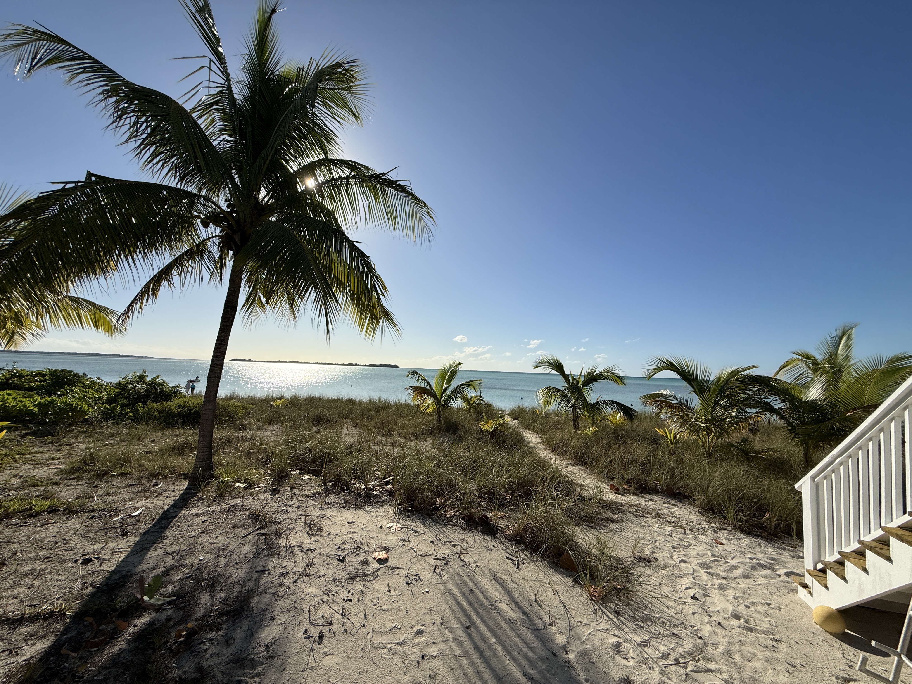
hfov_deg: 102.1
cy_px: 342
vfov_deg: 85.7
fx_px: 369
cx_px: 456
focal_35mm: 14
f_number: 2.2
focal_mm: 2.22
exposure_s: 1/6173
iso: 50
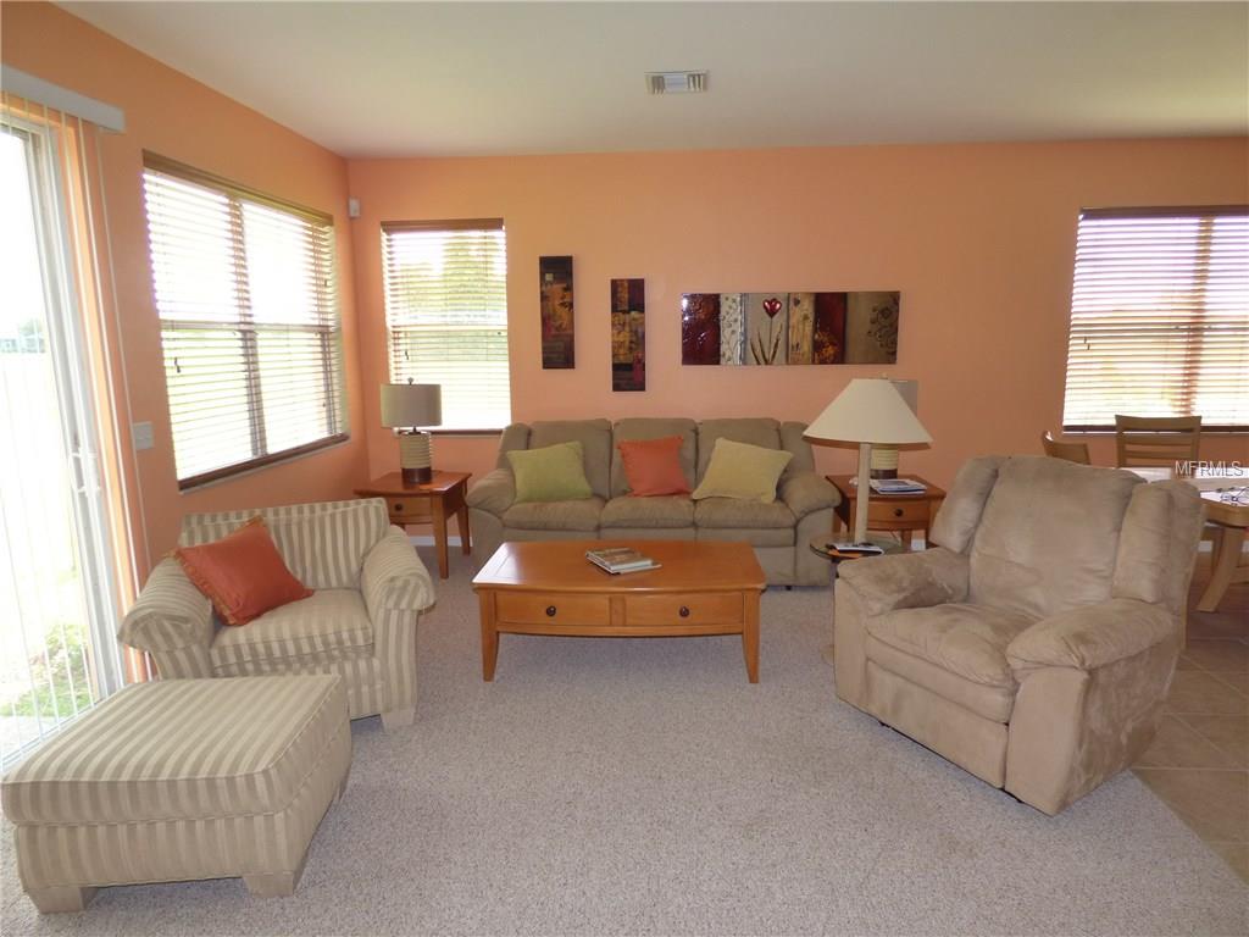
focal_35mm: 20
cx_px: 624
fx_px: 722
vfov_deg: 66.0
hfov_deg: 81.7
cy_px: 468
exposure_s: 1/80
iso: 160
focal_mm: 3.58
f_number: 2.8
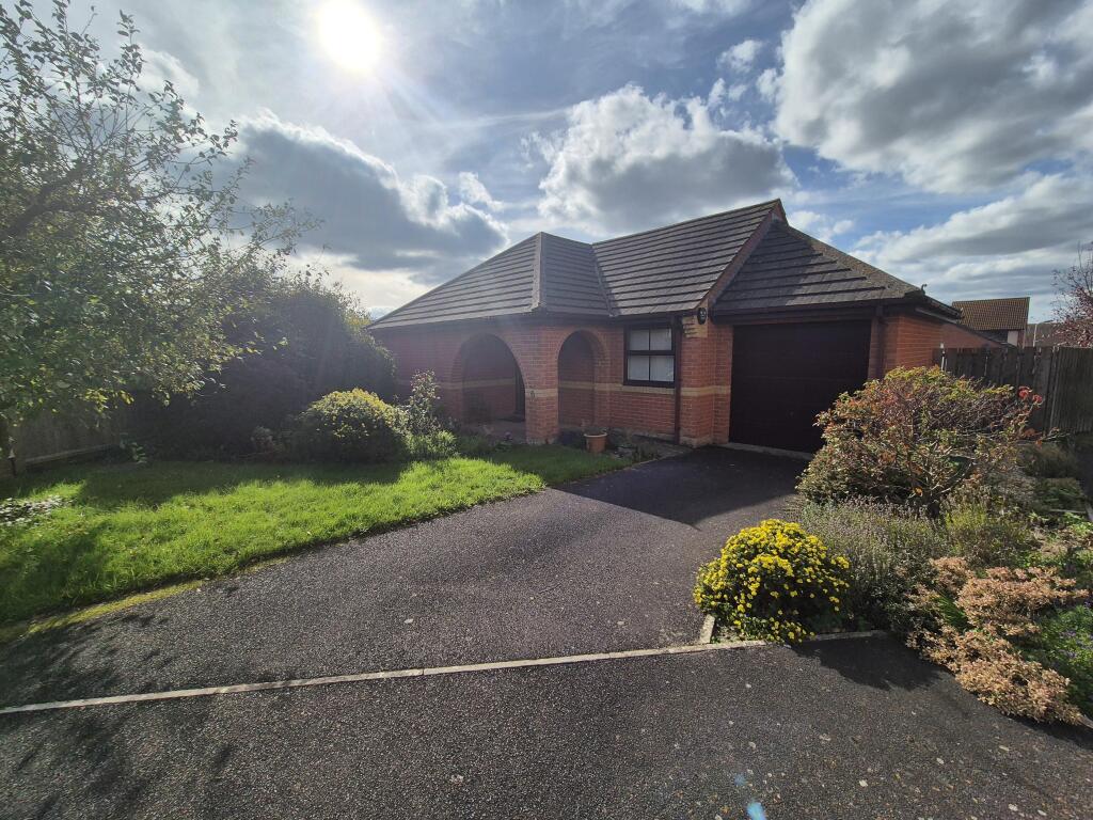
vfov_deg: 89.9
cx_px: 546
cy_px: 410
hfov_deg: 106.2
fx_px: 410
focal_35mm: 13
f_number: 2.2
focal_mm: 2.2
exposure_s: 1/5616
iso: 50
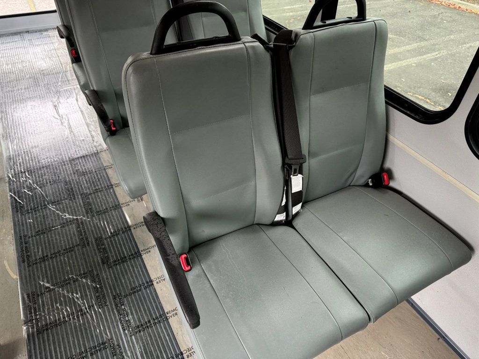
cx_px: 240
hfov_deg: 71.6
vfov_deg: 56.8
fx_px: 332
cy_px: 180
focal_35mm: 24
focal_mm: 6.76
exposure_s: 1/61
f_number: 1.78
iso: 200
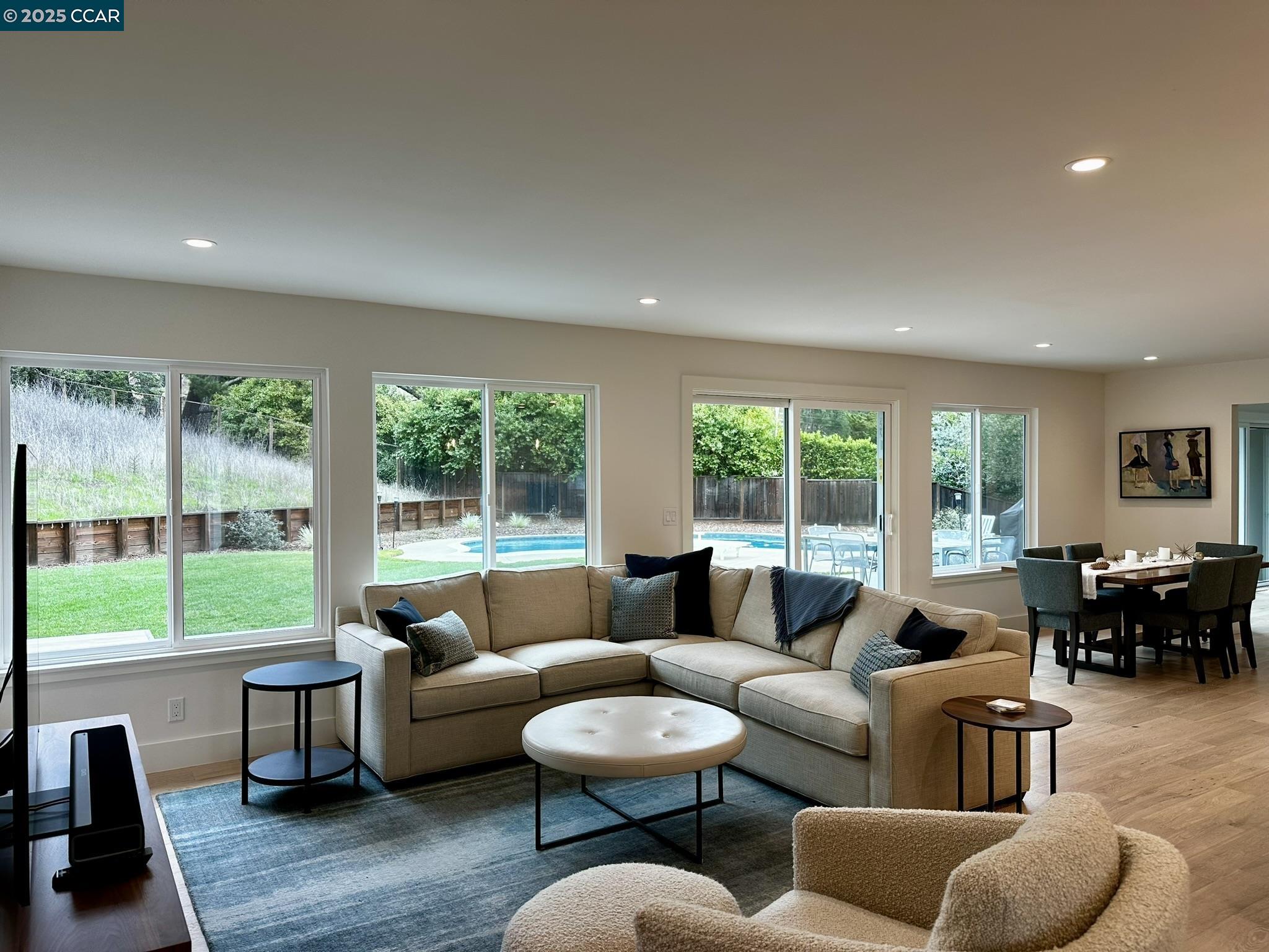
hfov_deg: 71.6
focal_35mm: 24
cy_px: 476
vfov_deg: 56.8
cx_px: 634
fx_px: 880
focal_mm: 6.86
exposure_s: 1/120
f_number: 1.78
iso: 100
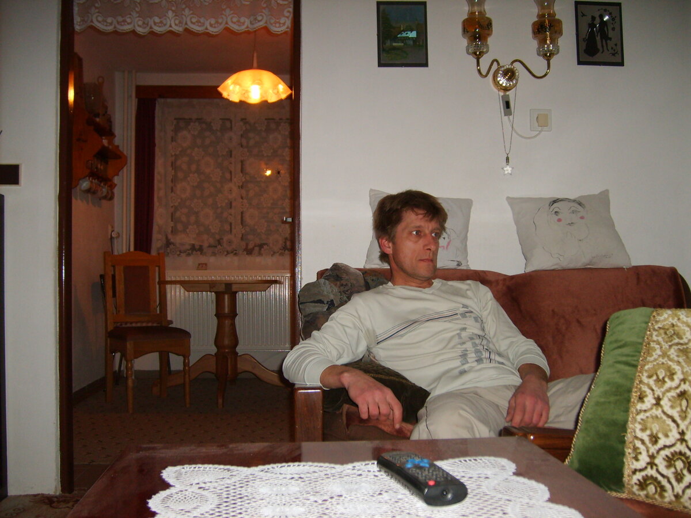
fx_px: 699
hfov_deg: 52.6
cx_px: 346
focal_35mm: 35
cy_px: 259
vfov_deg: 40.7
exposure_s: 1/45
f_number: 2.8
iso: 100
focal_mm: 5.8
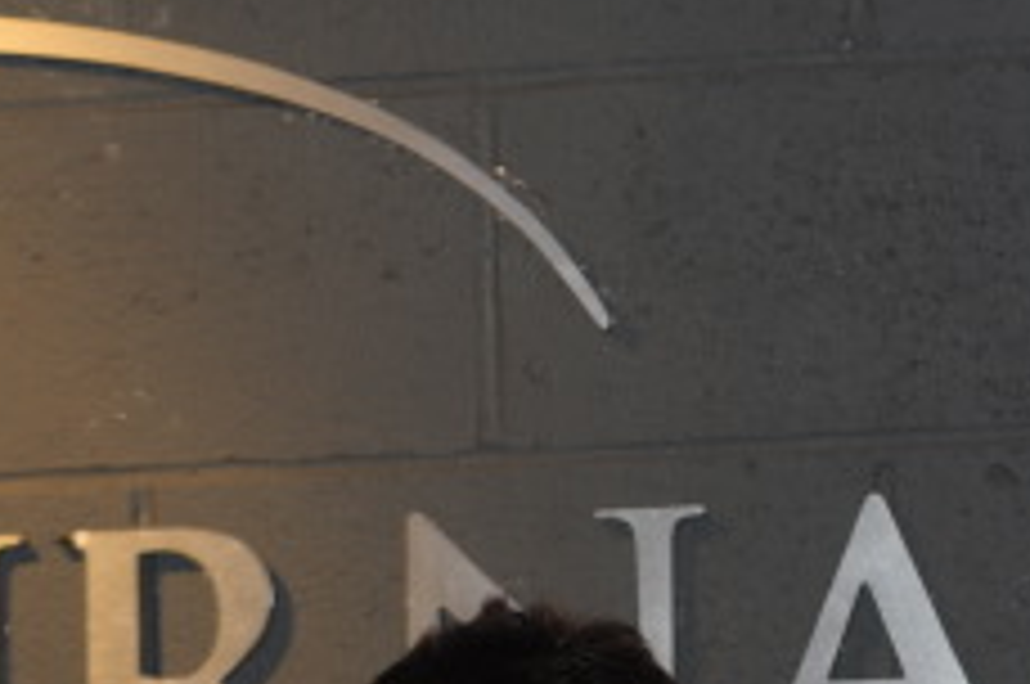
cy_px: 1035
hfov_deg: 10.9
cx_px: 297
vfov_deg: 7.2
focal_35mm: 188
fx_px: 5371
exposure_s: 1/30
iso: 200
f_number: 3.5
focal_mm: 50
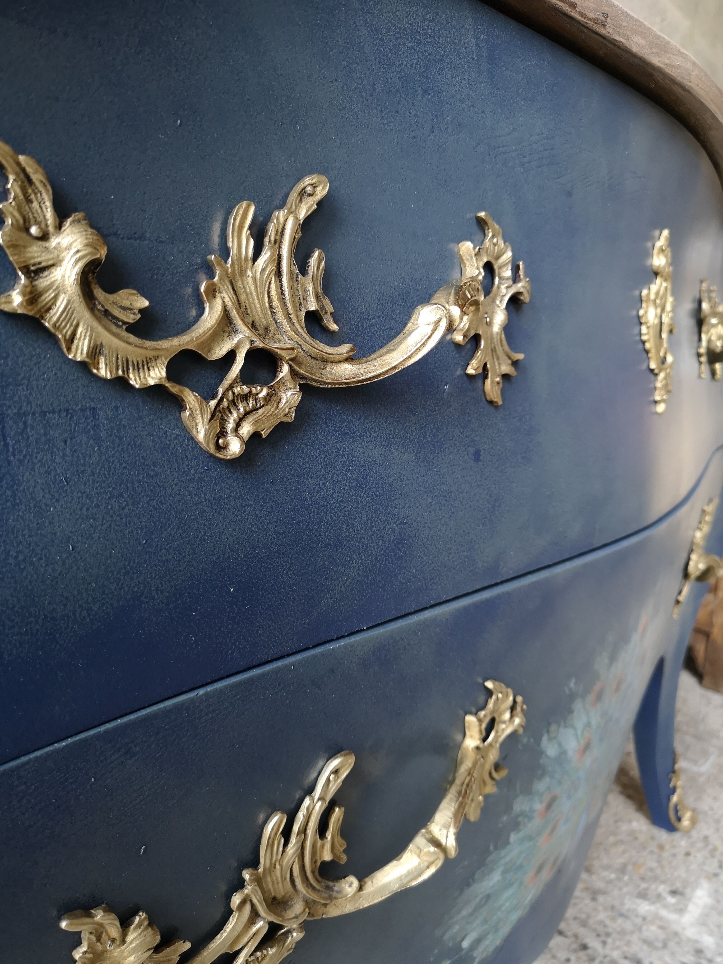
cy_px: 482
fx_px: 752
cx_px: 362
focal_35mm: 27
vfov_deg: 65.3
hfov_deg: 51.4
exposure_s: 1/50
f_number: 1.8
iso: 320
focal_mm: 3.95
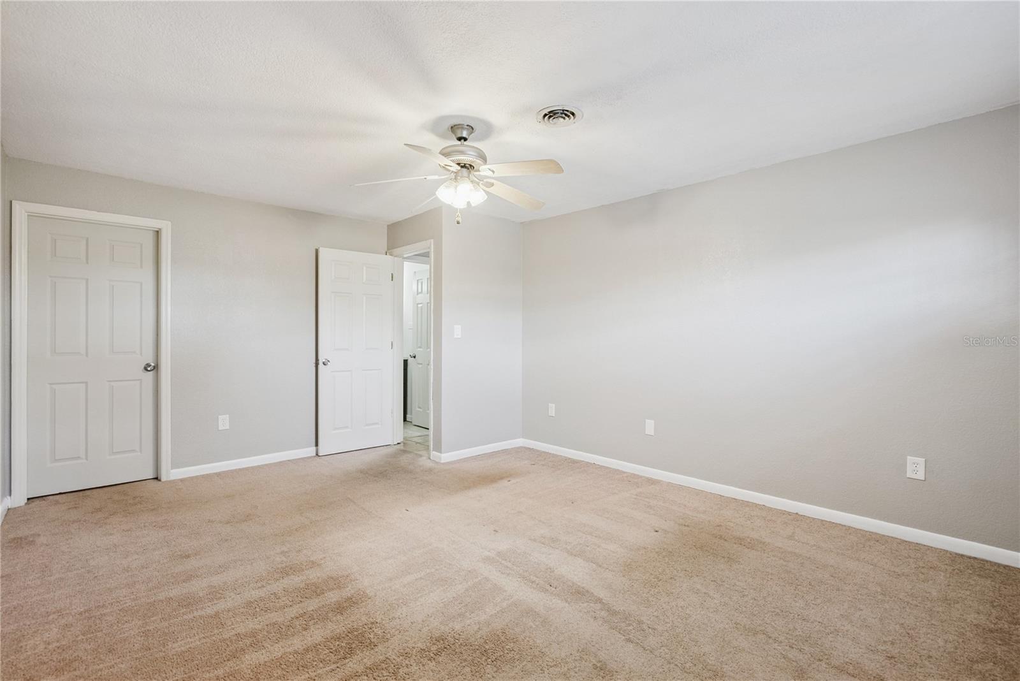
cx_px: 510
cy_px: 340
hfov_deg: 96.7
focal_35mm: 16
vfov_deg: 73.8
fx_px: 453
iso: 1600
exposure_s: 1/50
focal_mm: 16
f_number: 8
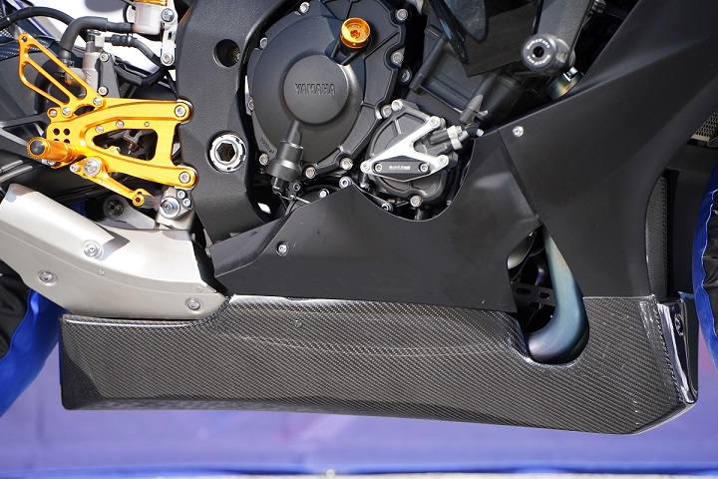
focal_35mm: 180
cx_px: 359
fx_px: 3590
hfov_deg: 11.4
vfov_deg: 7.6
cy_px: 240
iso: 100
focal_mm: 180
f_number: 4.5
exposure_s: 1/250
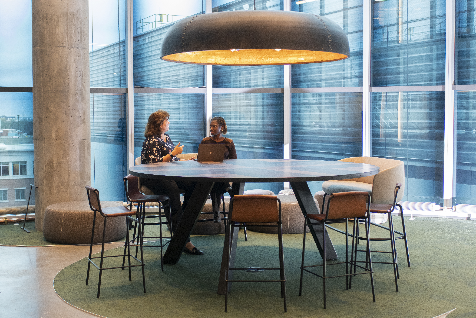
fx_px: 635
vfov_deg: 28.1
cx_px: 238
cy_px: 159
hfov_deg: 41.1
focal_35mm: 48
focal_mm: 32
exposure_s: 1/125
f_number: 4
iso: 1600
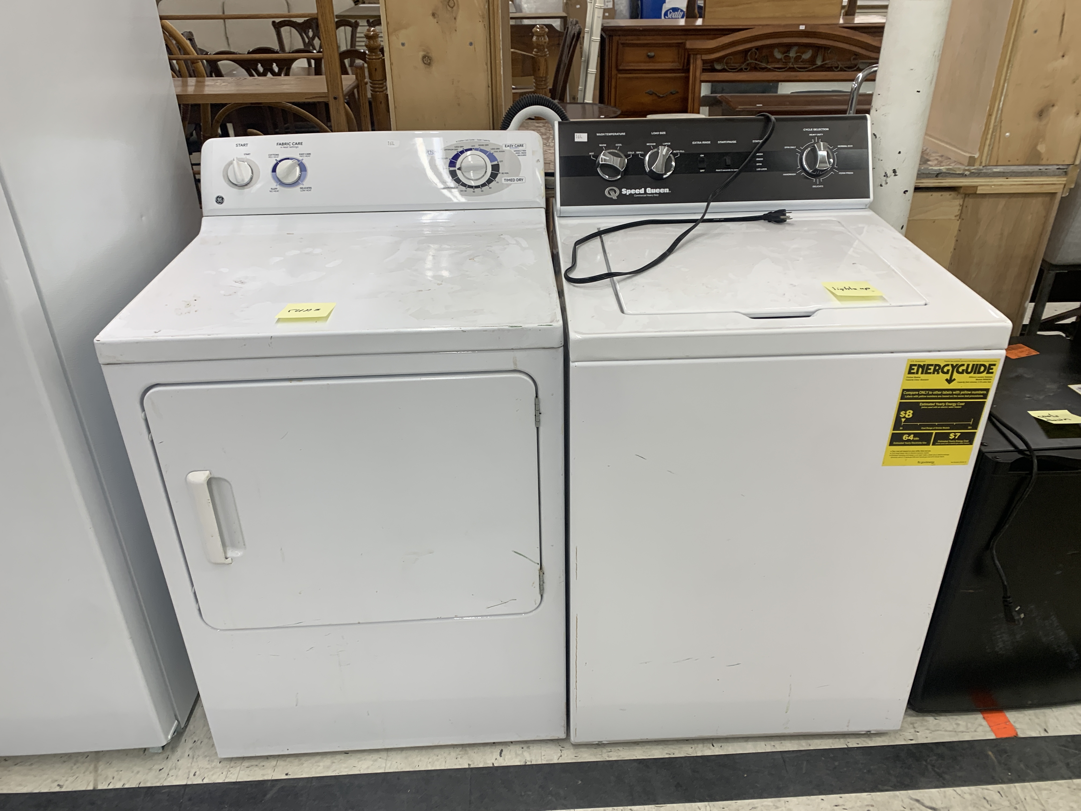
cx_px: 540
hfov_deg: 67.3
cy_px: 406
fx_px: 812
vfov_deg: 53.1
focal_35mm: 26
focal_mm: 4.25
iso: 40
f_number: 1.8
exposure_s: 1/120
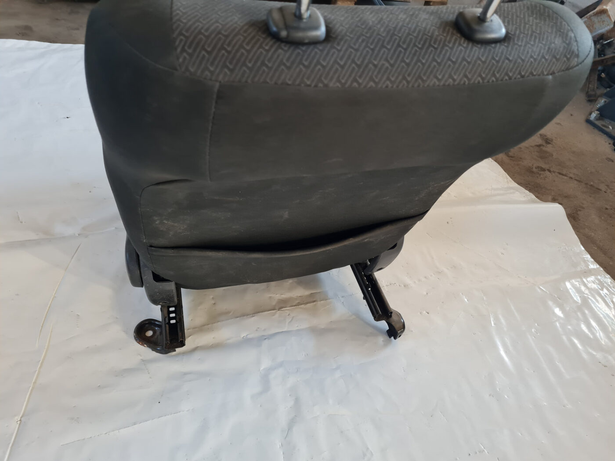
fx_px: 462
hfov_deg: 67.3
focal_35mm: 26
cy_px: 230
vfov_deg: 53.1
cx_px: 308
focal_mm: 5.4
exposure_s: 1/50
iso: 200
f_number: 1.8
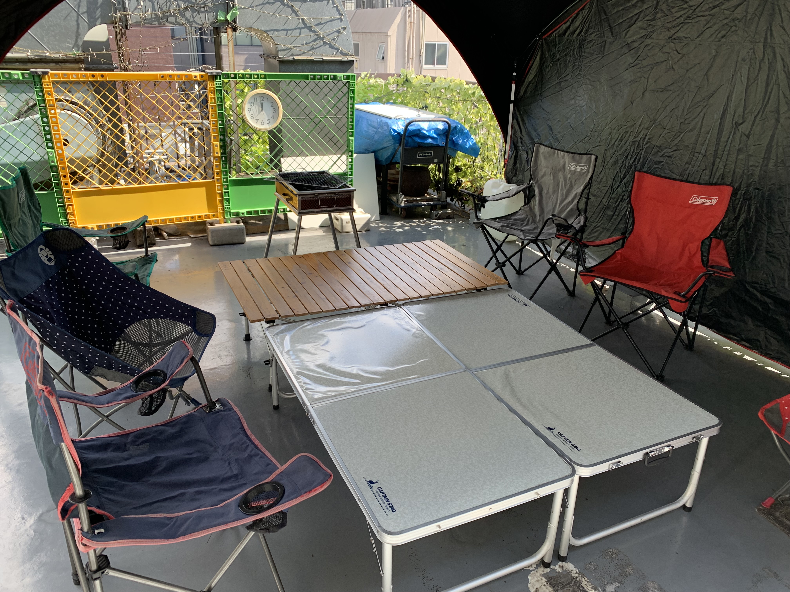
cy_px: 296
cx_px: 395
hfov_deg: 67.3
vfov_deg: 53.1
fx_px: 593
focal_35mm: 26
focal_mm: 4.25
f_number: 1.8
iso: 25
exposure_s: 1/305
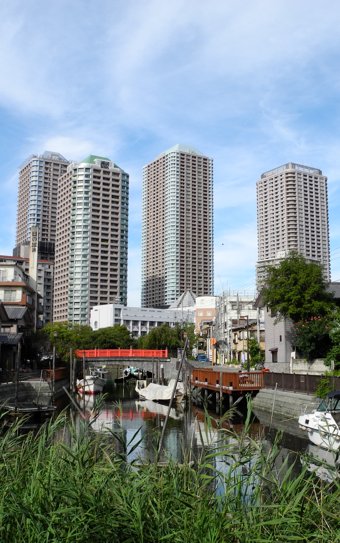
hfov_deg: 31.6
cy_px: 271
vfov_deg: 49.3
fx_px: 593
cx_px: 239
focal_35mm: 40
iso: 100
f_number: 5.6
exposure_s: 1/400
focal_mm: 6
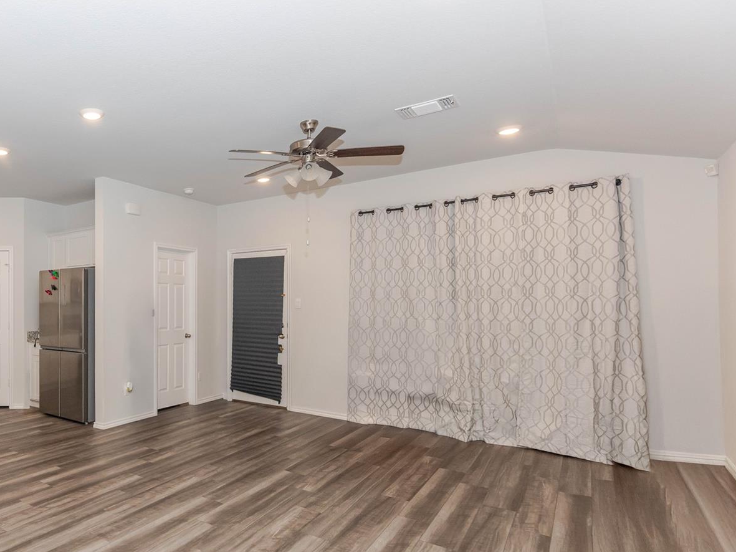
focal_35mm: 20
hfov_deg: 71.7
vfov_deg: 63.2
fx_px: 425
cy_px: 395
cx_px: 127
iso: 320
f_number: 4
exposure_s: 1/160
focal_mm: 12
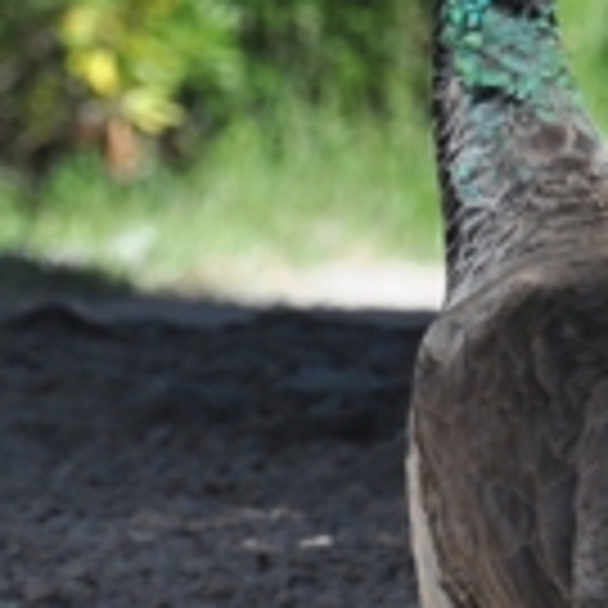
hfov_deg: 2.2
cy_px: 137
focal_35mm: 794
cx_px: 509
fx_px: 15768
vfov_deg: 2.2
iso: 640
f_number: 6.3
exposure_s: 1/640
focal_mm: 105
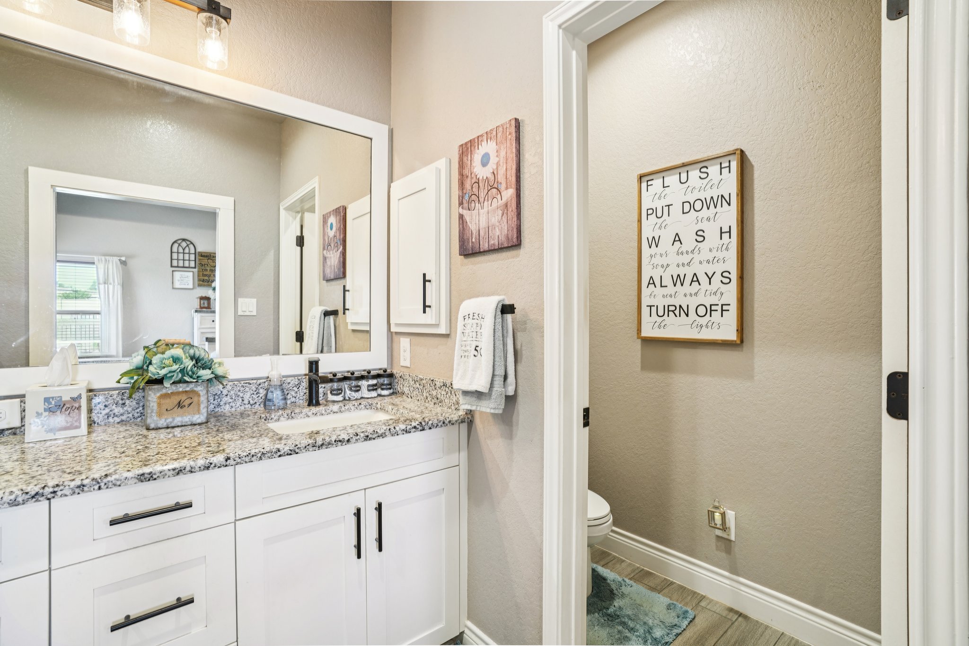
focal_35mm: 16
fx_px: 431
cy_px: 323
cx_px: 484
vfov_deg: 73.7
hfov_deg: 96.7
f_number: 8
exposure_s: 1/8
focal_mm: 16
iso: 400
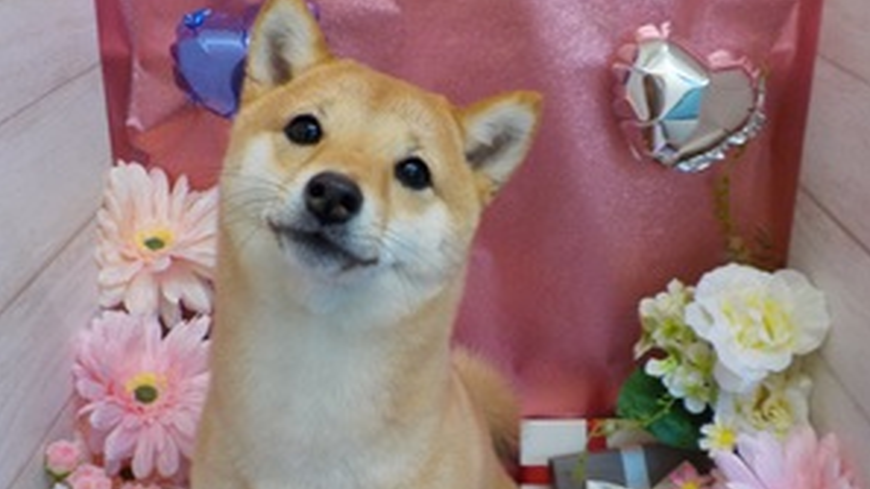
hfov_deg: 46.4
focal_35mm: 44
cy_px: 337
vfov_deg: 26.9
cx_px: 436
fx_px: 1015
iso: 140
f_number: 3.3
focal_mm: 4.1
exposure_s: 1/30
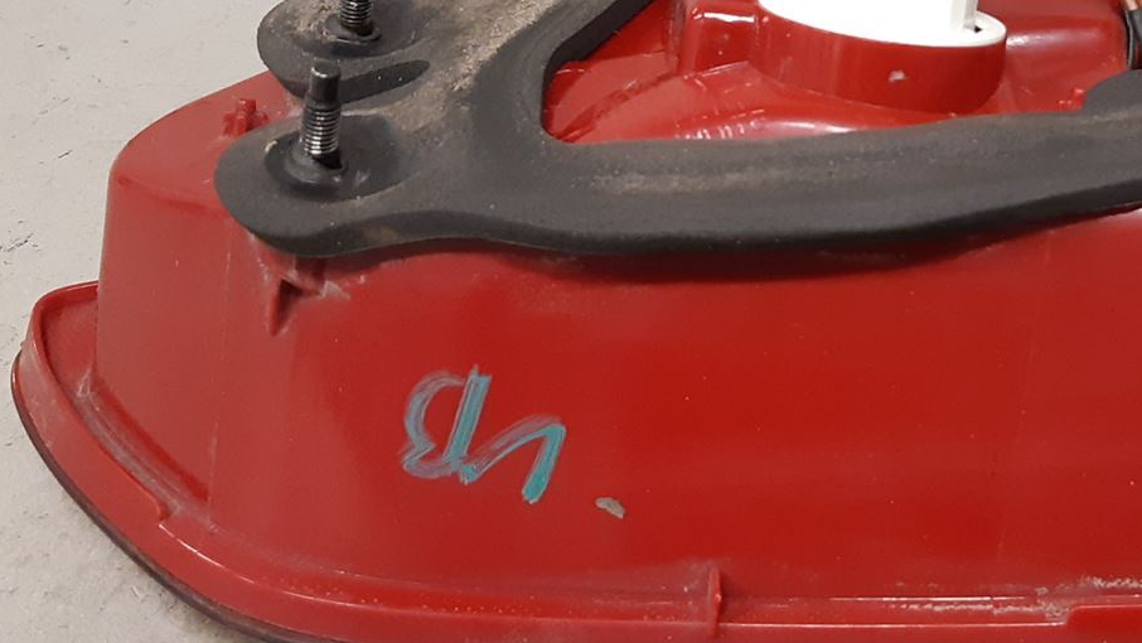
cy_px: 221
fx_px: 1938
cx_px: 945
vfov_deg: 18.8
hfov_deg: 31.8
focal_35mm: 64
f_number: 1.7
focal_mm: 3.93
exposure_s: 1/50
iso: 250
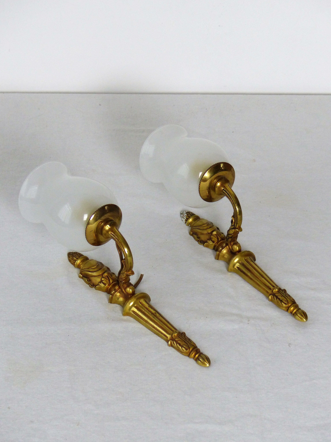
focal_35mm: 101
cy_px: 221
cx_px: 166
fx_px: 1288
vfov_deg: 19.4
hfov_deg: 14.6
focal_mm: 16.9
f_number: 2.8
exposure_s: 1/60
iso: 320
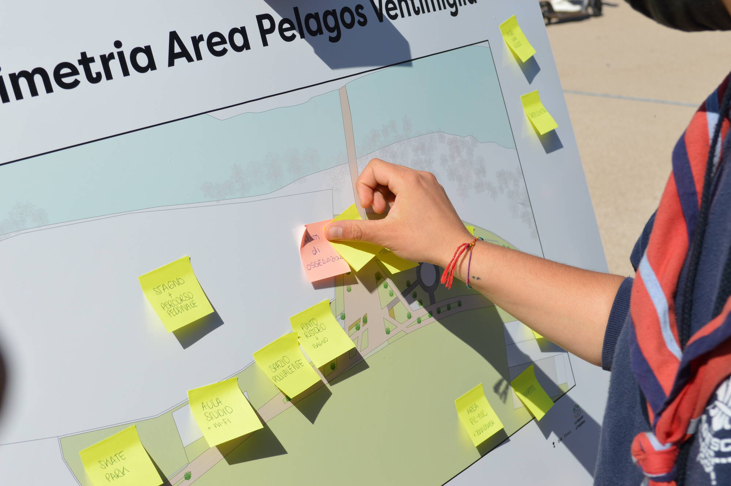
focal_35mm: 60
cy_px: 243
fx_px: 1217
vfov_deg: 22.6
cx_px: 366
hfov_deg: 33.4
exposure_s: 1/320
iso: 100
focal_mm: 40
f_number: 9
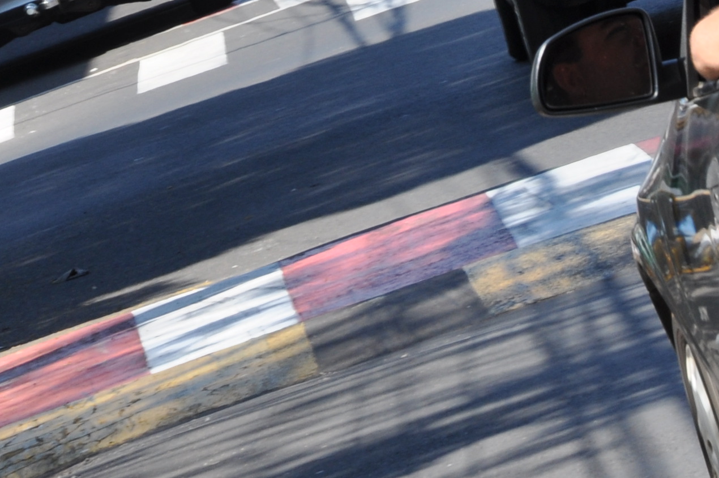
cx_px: 199
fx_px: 10608
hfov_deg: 3.9
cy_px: -297
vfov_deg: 2.6
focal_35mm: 532
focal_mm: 105
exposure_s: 1/100
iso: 200
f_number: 13
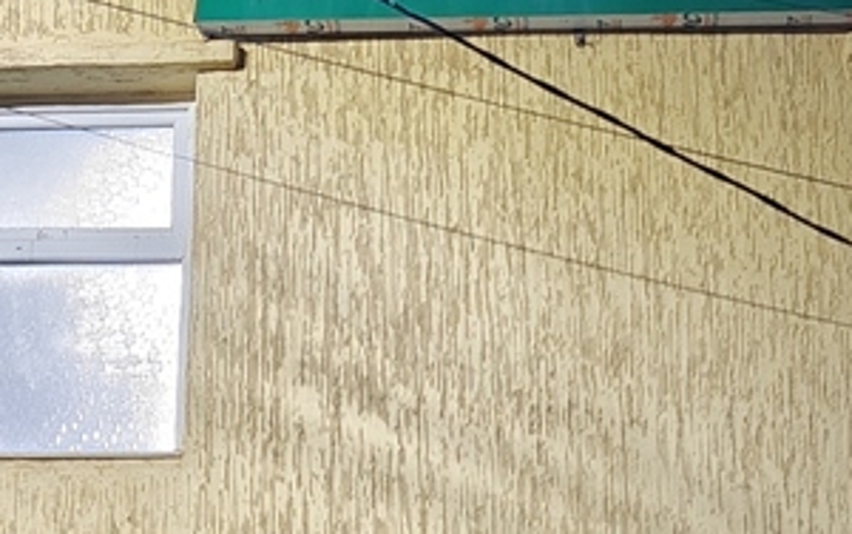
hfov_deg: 17.8
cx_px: 500
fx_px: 2719
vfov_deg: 10.9
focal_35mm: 117
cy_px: 724
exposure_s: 1/50
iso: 125
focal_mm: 6.06
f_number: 1.6
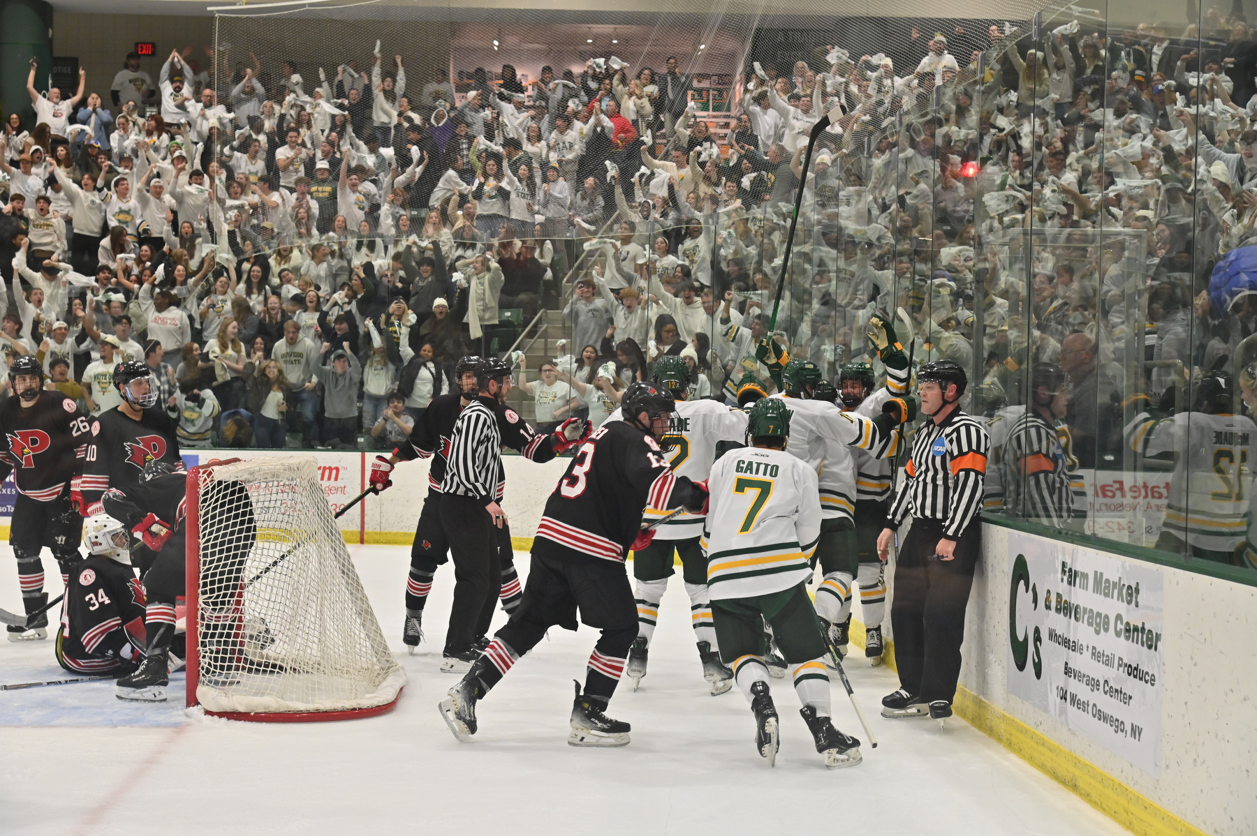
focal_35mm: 58
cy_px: 418
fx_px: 2024
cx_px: 628
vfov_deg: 23.4
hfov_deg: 34.5
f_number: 5.6
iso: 2000
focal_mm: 58
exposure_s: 1/400
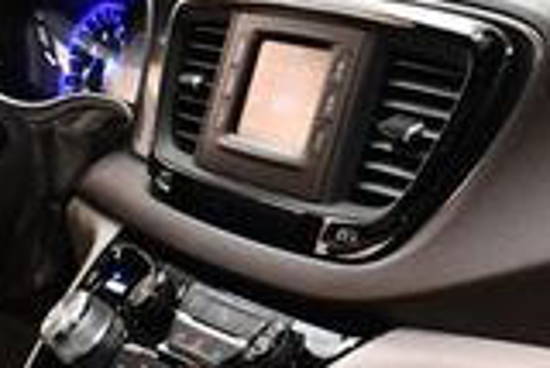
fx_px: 2202
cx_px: 498
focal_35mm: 144
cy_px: 340
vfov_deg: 9.5
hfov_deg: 14.1
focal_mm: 18
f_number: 3.5
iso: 1800
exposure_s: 1/125
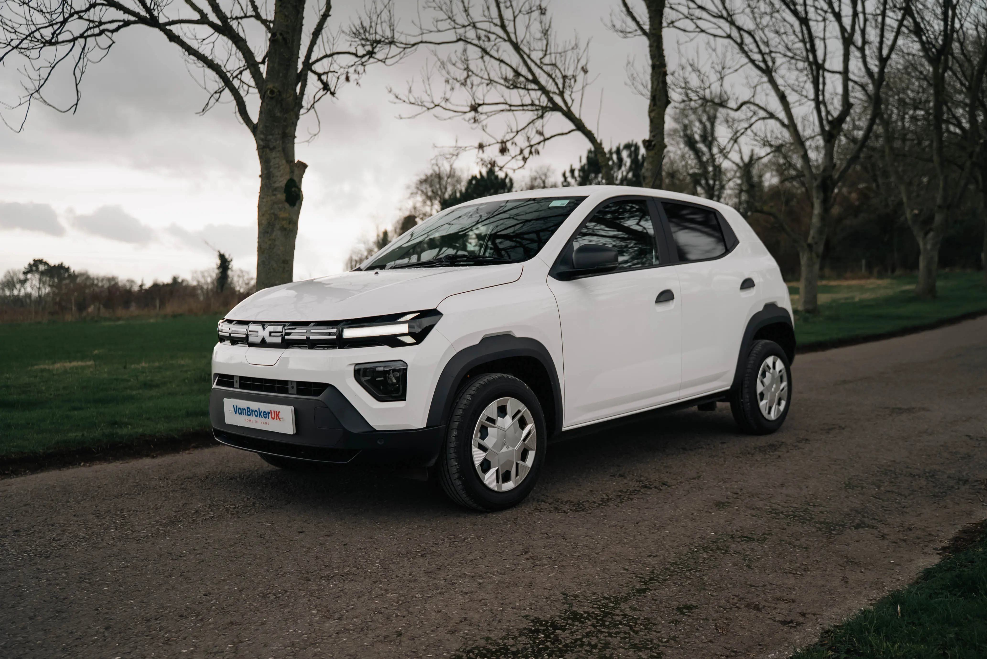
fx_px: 905
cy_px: 330
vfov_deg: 40.0
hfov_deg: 57.2
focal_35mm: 33
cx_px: 494
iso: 100
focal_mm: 33
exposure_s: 1/100
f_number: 2.8
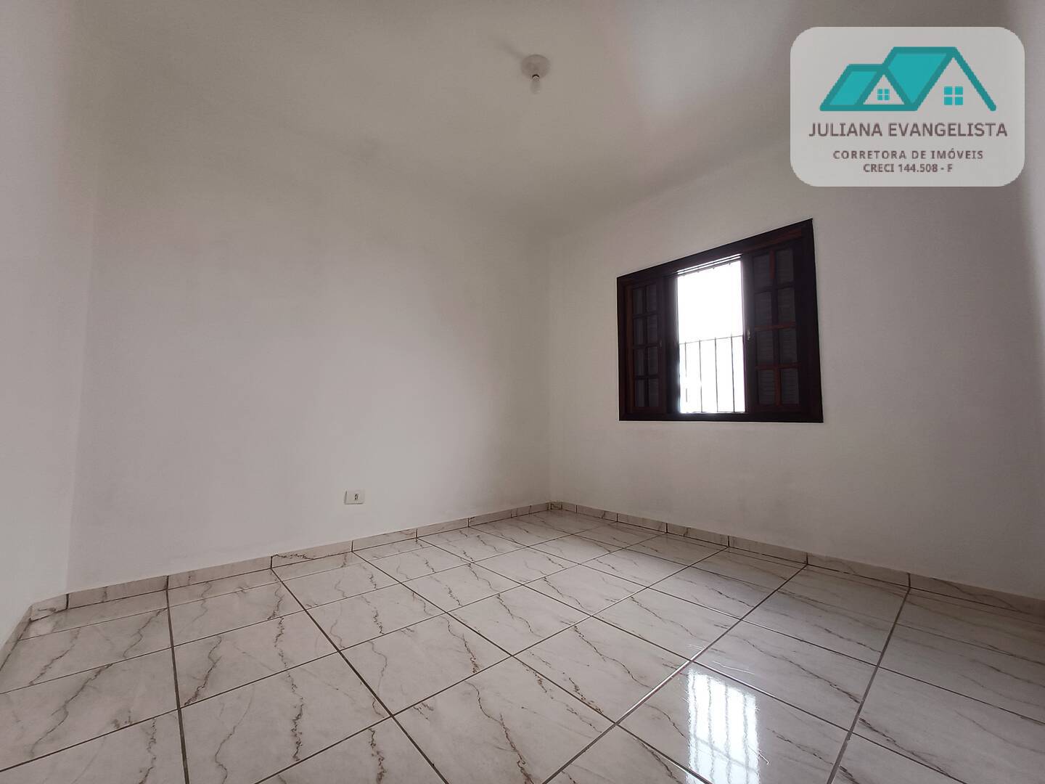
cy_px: 392
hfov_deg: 106.2
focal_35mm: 13
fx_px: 392
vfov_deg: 89.9
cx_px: 522
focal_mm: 1.42
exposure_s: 1/50
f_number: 2.2
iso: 80
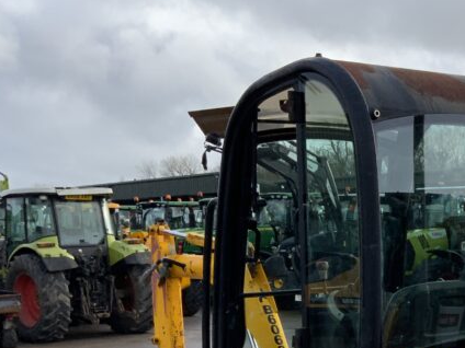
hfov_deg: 26.1
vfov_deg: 20.1
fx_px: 940
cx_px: 486
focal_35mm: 70
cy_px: 382
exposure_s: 1/627
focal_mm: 3
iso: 16
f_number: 1.8
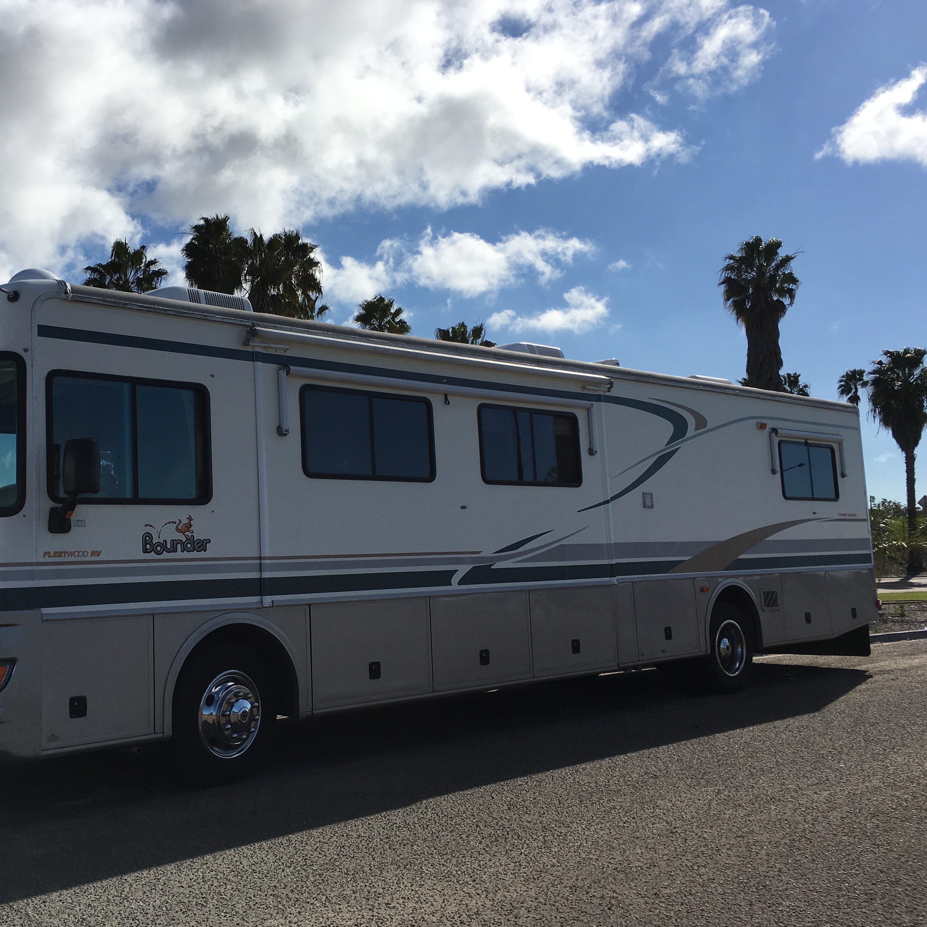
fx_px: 1060
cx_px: 332
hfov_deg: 46.7
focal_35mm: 35
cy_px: 455
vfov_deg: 47.2
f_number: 2.2
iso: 25
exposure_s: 1/4049
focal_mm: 4.15
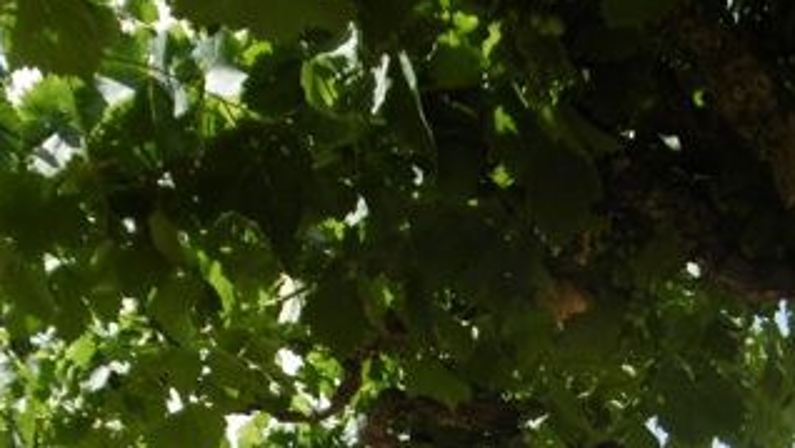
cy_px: 571
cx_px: 439
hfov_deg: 36.0
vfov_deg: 19.3
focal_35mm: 58
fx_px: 1223
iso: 100
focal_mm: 4.3
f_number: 3.1
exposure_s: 1/800
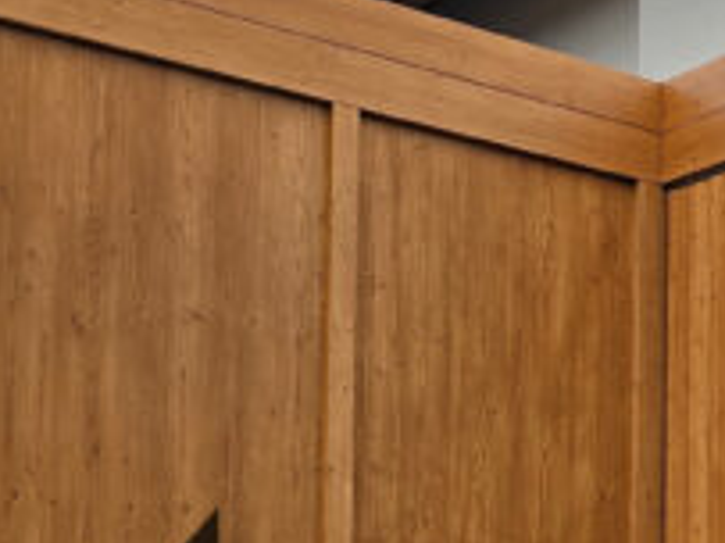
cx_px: 757
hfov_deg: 21.6
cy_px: 643
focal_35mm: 87
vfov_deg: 16.3
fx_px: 1821
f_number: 1.7
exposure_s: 1/100
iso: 12
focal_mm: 6.3
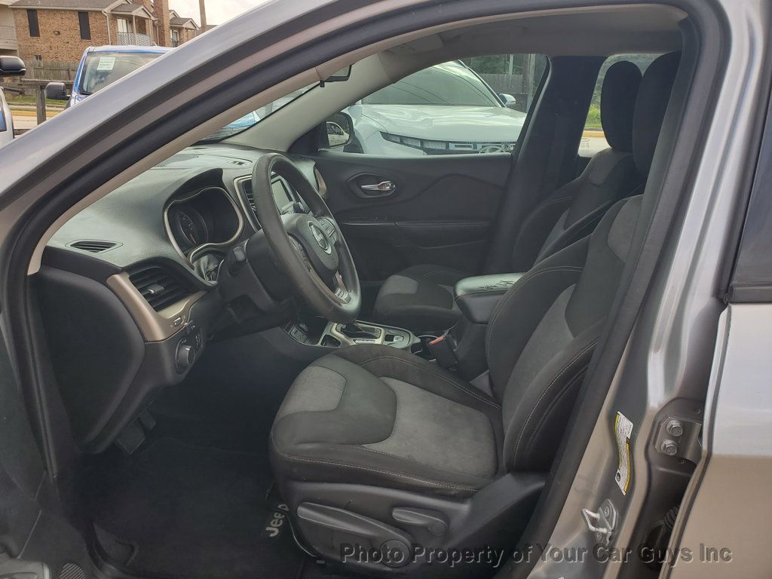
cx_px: 386
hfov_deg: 67.3
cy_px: 290
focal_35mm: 26
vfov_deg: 53.1
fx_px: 580
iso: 50
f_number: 2.4
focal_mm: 4.3
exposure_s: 1/392
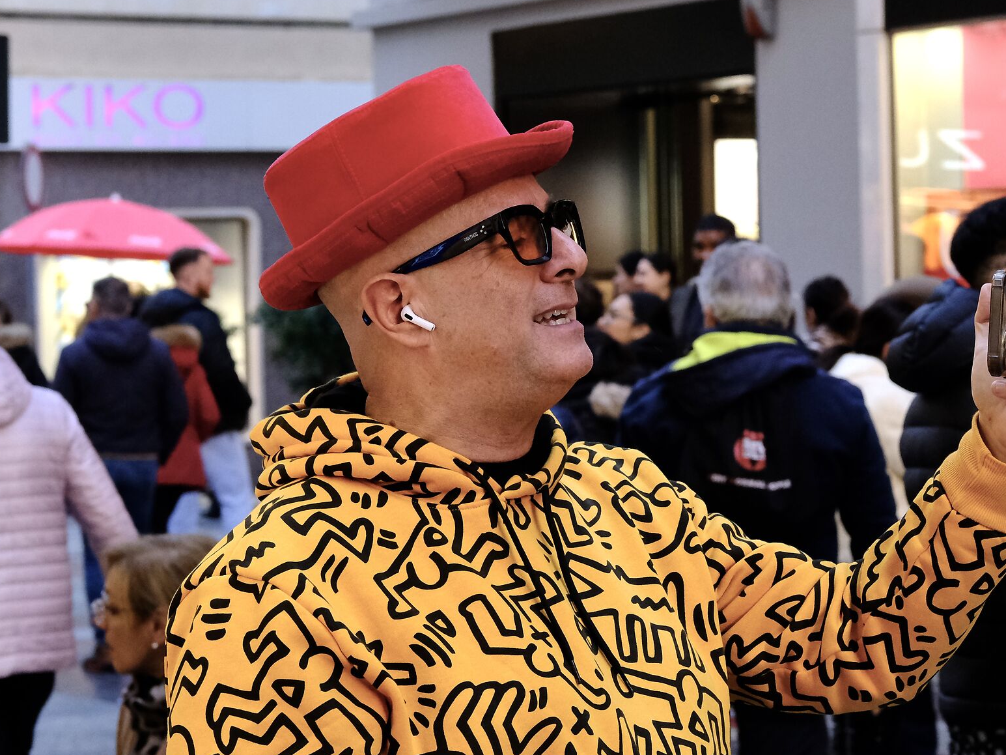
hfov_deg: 17.5
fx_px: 3255
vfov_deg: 13.2
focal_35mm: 112
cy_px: 304
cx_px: 731
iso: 2500
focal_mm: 50
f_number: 5.6
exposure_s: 1/150
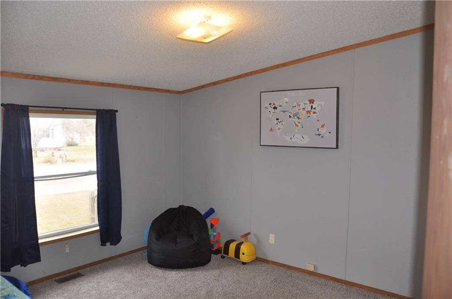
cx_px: 226
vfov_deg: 47.8
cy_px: 150
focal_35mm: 27
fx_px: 338
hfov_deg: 67.5
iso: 400
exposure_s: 1/125
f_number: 3.5
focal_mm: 18
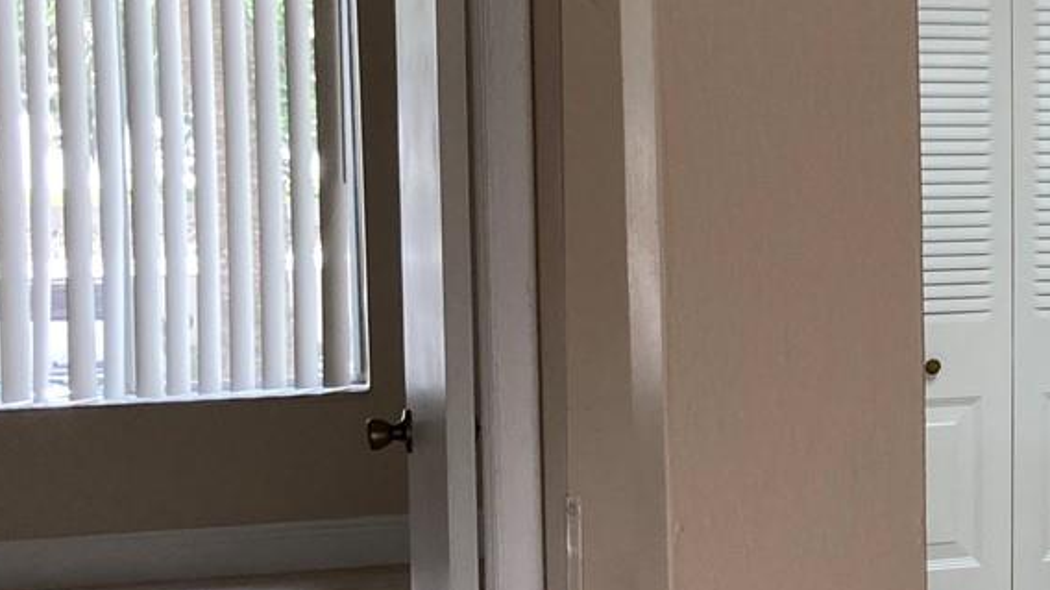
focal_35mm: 86
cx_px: 1364
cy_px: 248
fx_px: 2393
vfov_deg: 14.0
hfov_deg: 22.2
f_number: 1.8
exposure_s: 1/120
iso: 80
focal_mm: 3.99
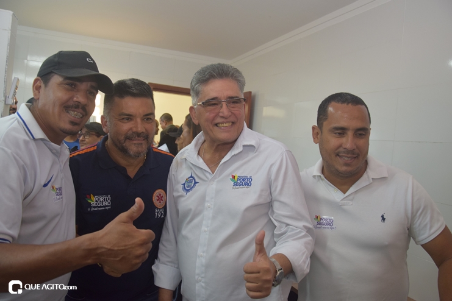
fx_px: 339
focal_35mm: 27
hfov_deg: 67.4
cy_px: 150
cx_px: 226
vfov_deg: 47.9
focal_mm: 18
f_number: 5
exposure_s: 1/100
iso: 800
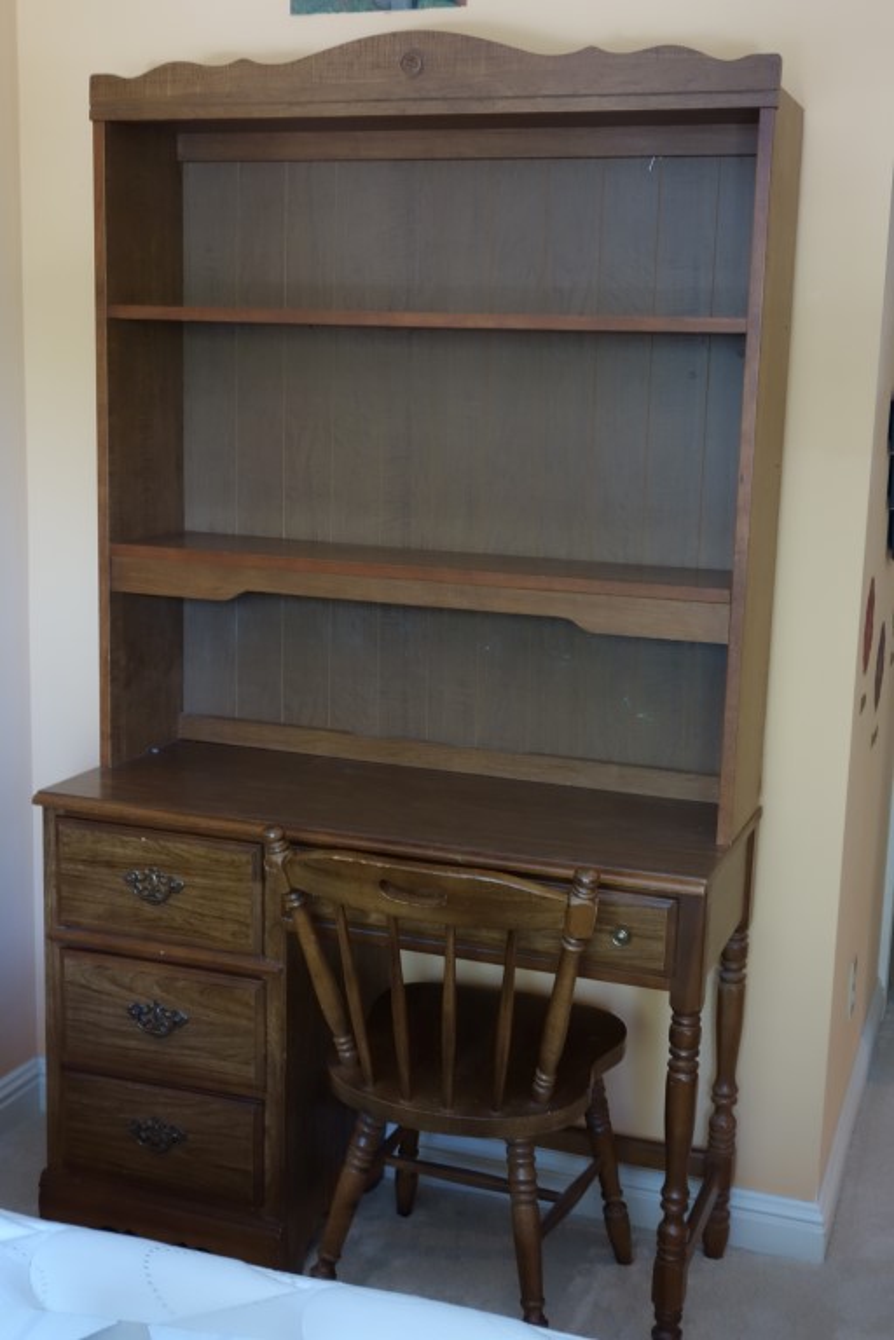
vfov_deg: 42.7
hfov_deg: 29.2
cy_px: 670
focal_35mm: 46
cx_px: 447
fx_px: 1713
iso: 800
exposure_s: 1/15
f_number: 3.2
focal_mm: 17.18
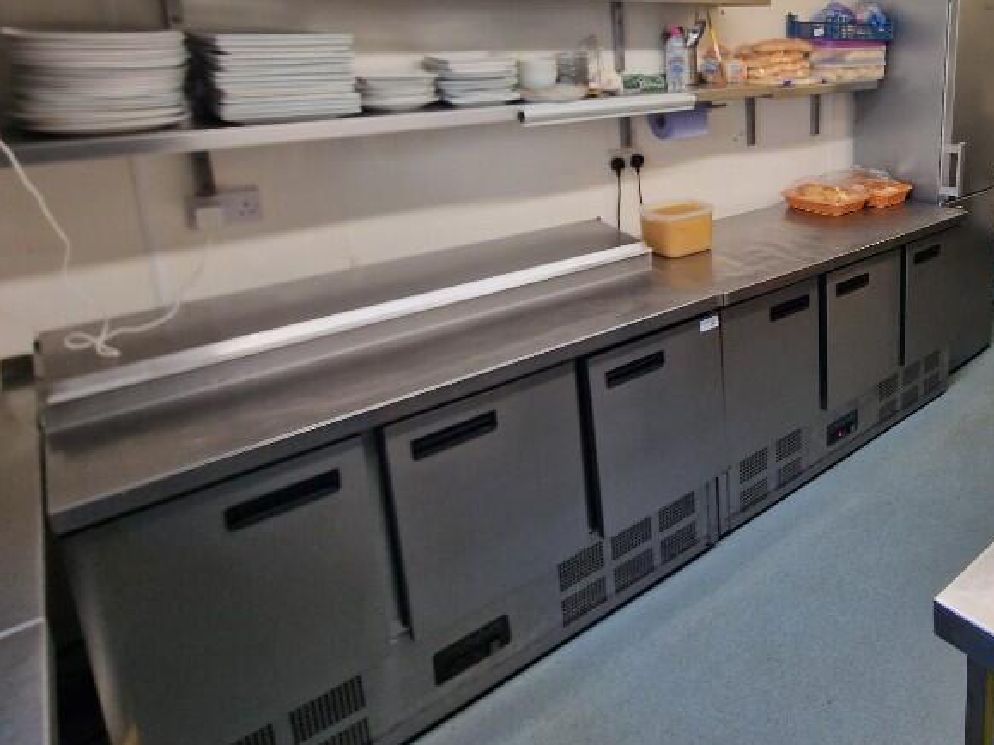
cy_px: 189
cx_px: 836
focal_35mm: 23
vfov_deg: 56.1
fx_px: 660
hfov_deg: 65.2
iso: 125
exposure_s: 1/50
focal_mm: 2.2
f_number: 2.2
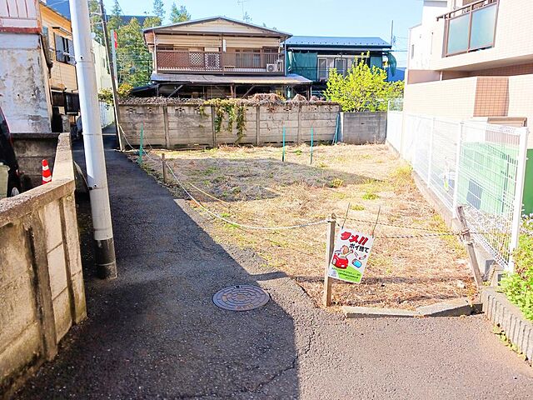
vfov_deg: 51.4
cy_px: 200
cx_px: 266
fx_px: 416
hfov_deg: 65.3
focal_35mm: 27
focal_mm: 4
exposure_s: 1/185
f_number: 1.8
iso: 20
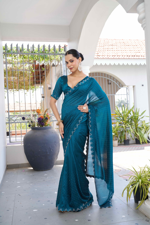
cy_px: 112
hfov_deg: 36.9
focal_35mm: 36
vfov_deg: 53.1
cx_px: 75
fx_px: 225
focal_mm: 36
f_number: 5.6
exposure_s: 1/125
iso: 250
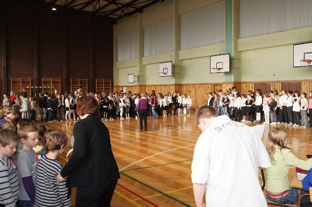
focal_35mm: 36
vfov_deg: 36.8
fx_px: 312
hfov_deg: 53.2
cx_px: 156
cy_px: 104
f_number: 9
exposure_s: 1/160
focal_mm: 24
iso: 200
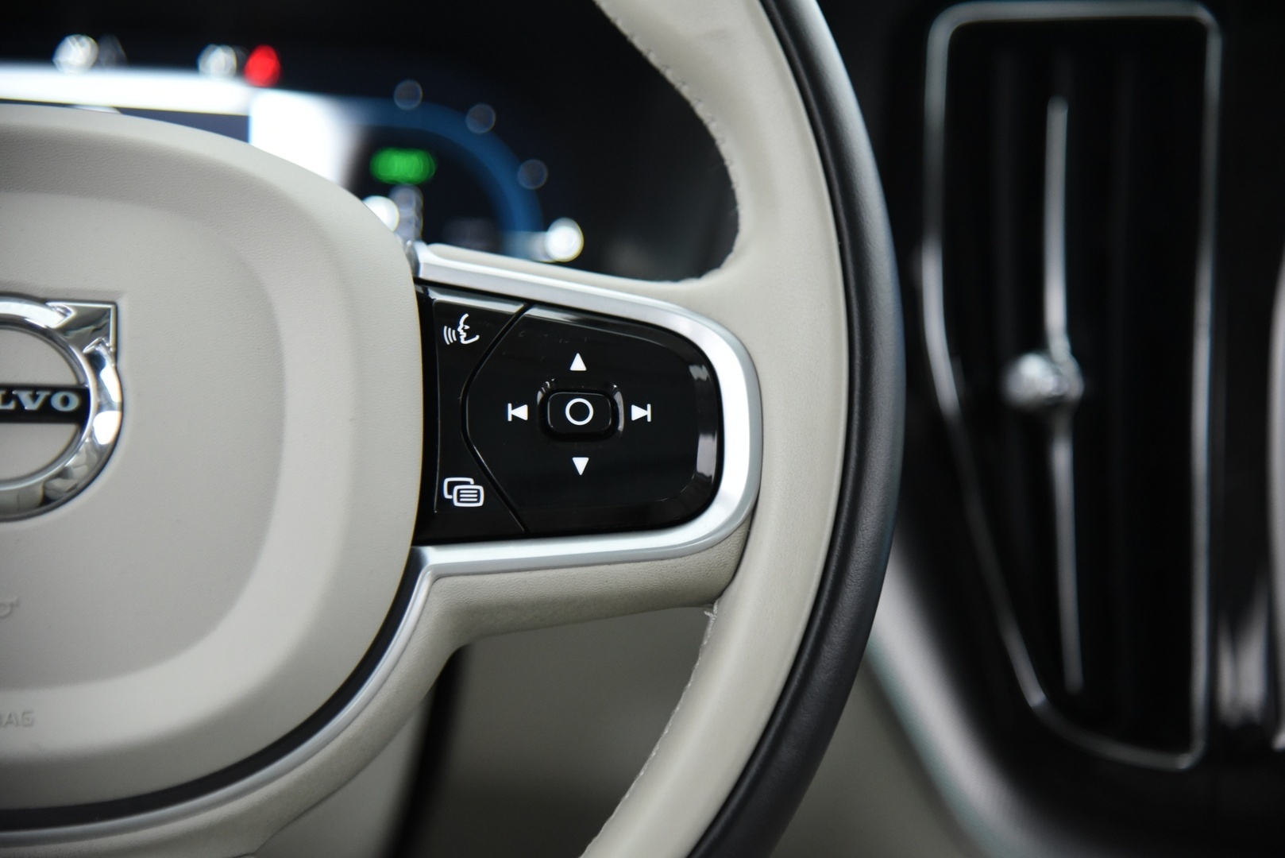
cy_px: 429
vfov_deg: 14.0
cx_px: 642
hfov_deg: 20.8
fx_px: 3499
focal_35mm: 98
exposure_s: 1/25
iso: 4000
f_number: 4
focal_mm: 98
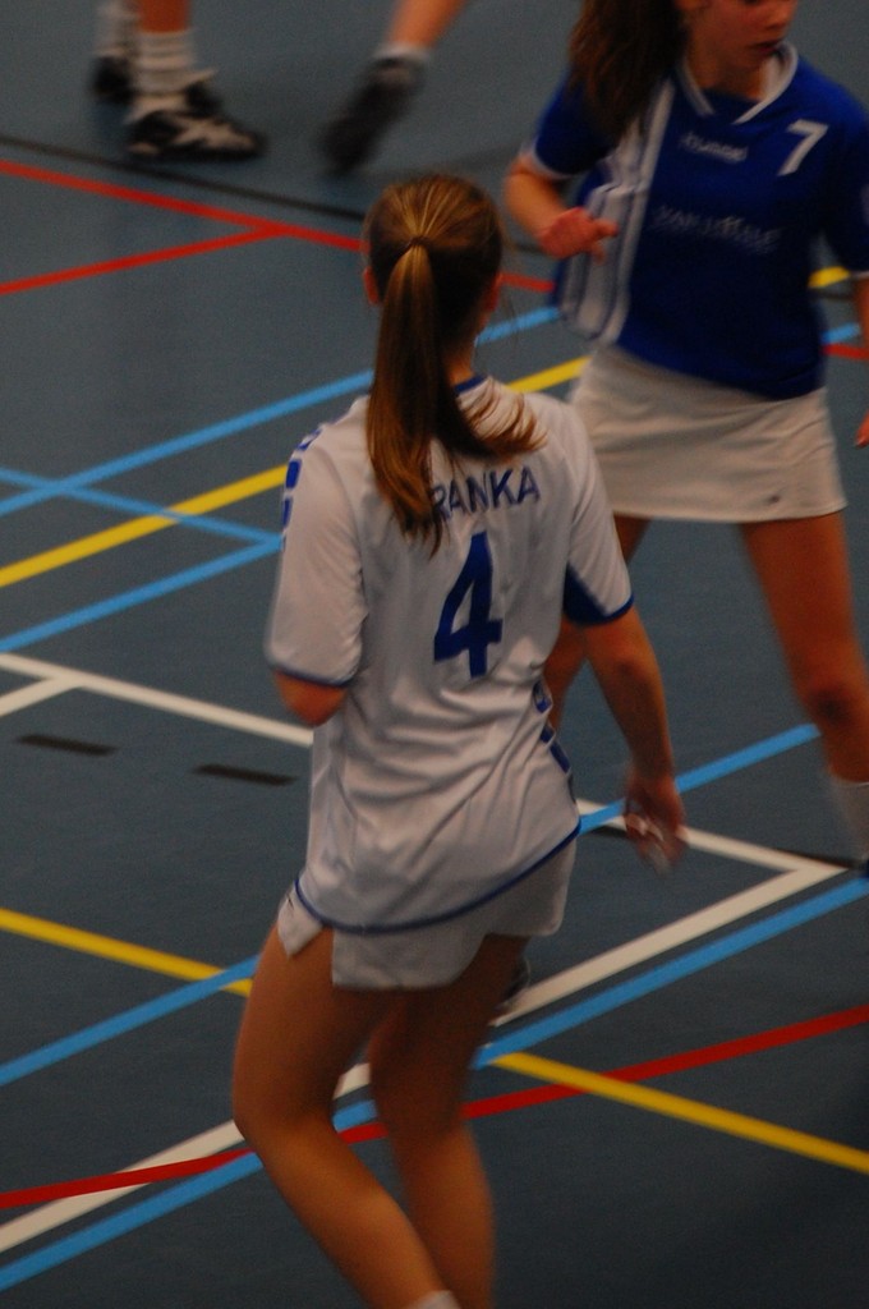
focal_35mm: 180
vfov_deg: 11.4
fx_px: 6535
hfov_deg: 7.6
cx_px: 434
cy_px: 654
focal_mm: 120
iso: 800
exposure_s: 1/60
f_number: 4.8
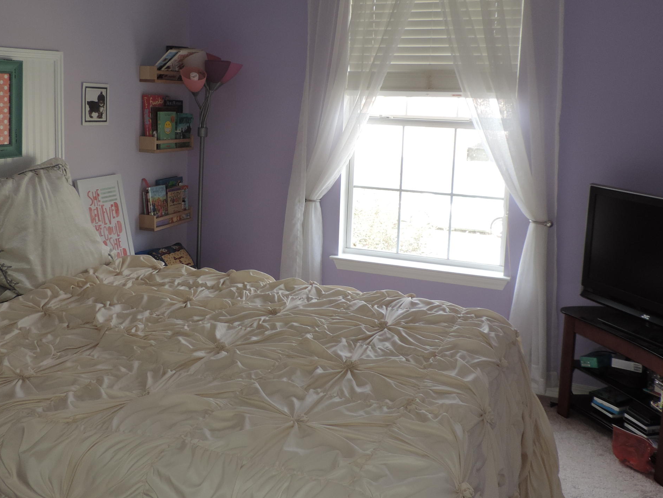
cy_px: 195
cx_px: 263
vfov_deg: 37.5
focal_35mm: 38
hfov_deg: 48.7
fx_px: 728
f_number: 3
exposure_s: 1/60
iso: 80
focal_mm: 4.3
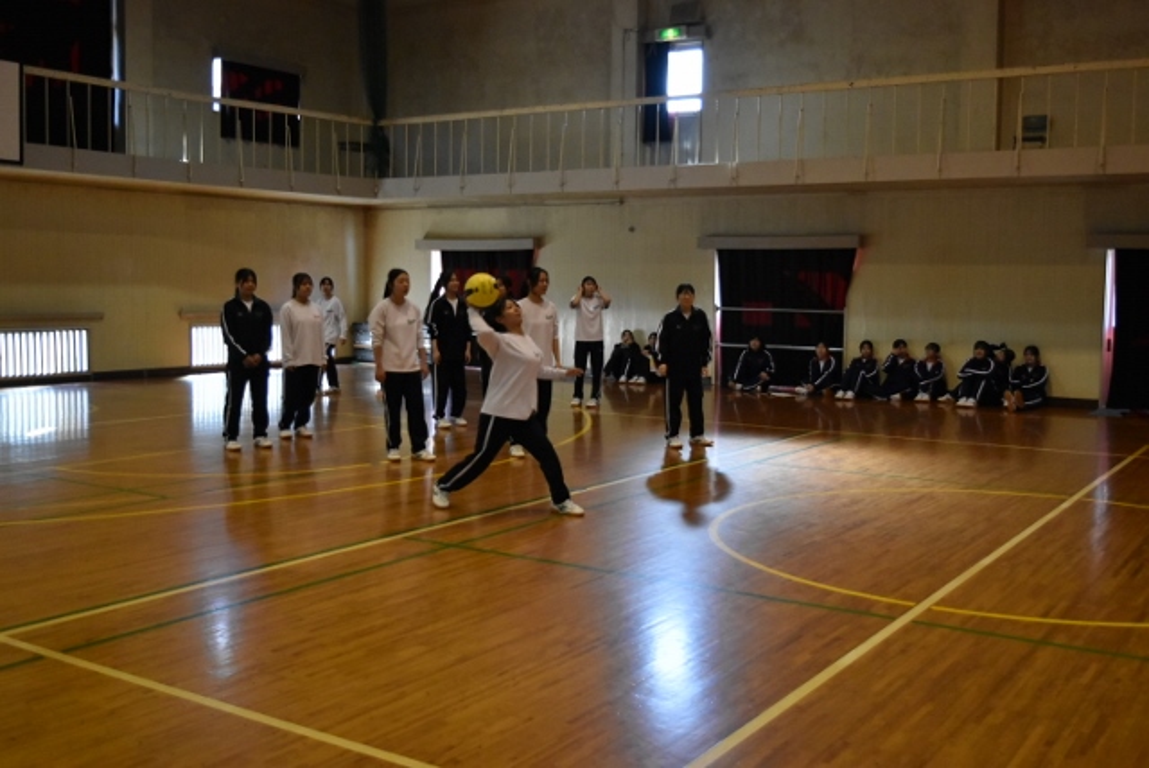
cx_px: 574
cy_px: 384
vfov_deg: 35.6
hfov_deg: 51.2
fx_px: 1198
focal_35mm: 38
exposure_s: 1/500
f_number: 4
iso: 2200
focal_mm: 25
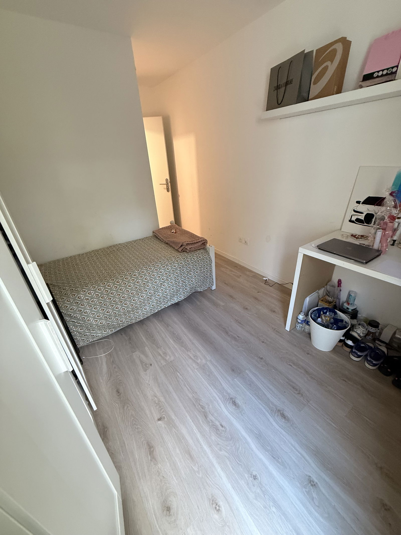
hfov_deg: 85.7
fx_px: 216
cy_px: 268
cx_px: 200
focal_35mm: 14
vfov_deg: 102.1
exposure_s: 1/50
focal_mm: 2.22
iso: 400
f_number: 2.2
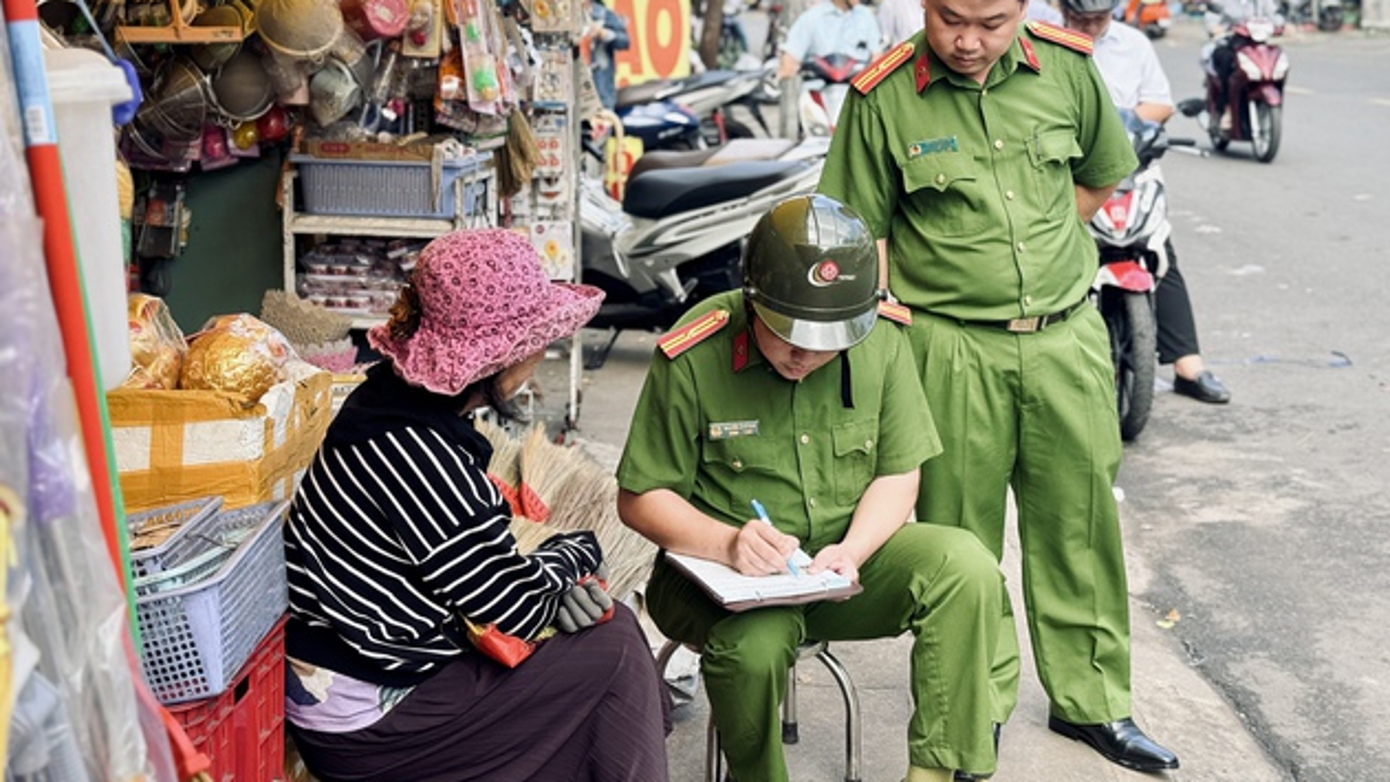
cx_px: 687
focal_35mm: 53
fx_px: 1954
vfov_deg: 22.6
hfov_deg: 39.2
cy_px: 306
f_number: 1.78
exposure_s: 1/740
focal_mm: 6.76
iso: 64
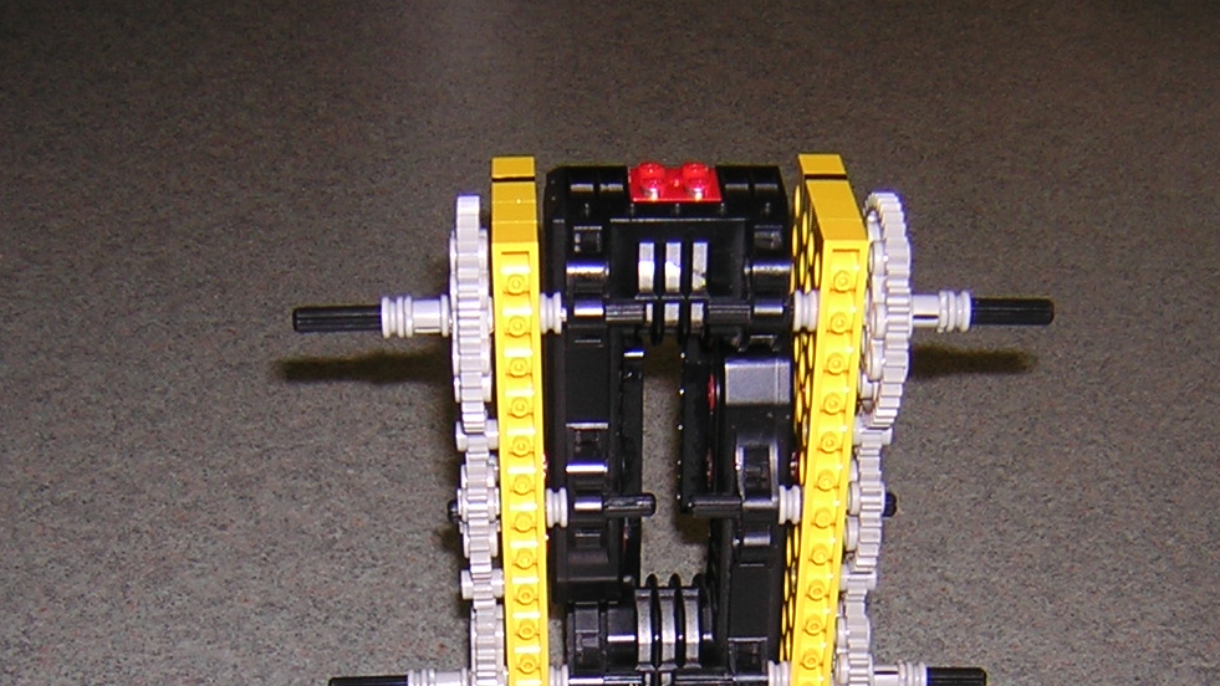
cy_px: 708
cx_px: 580
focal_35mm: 64
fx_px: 2071
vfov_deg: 18.3
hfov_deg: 32.8
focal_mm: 4.7
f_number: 2.6
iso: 100
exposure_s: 1/60.1
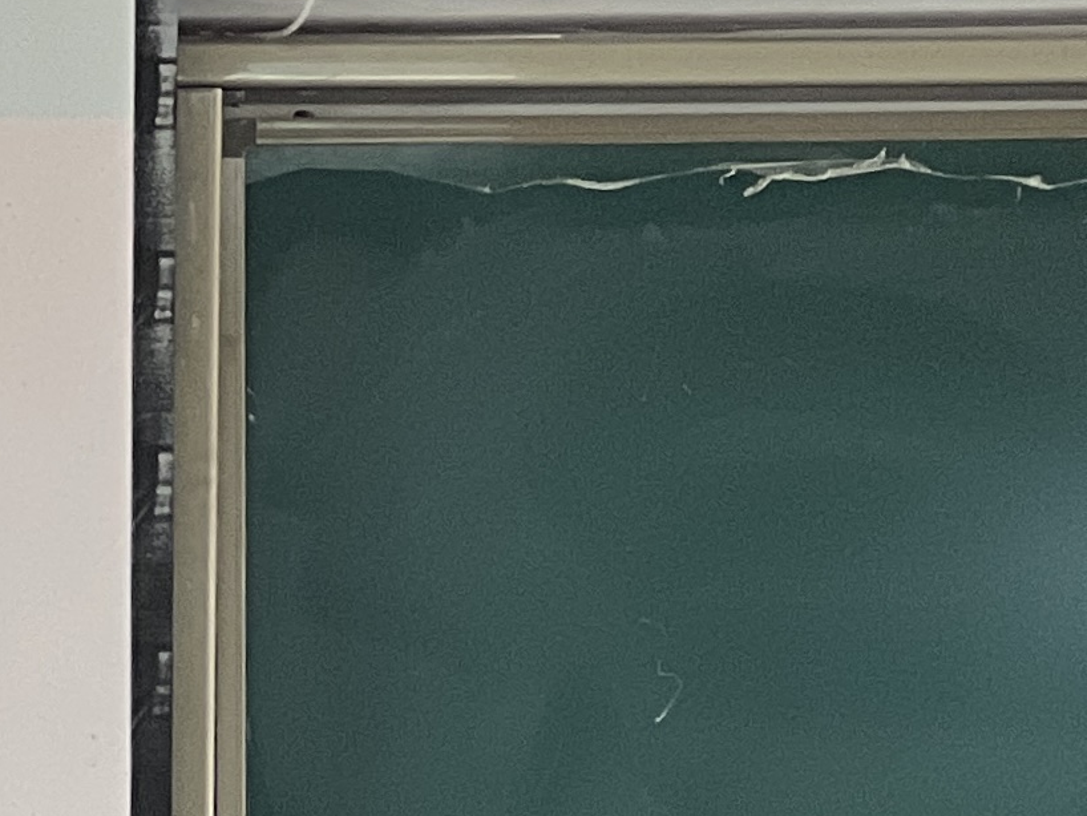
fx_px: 11622
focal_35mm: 370
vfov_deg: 4.0
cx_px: -421
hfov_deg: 5.3
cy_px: 1868
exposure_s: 1/33
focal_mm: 9
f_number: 2.8
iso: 125
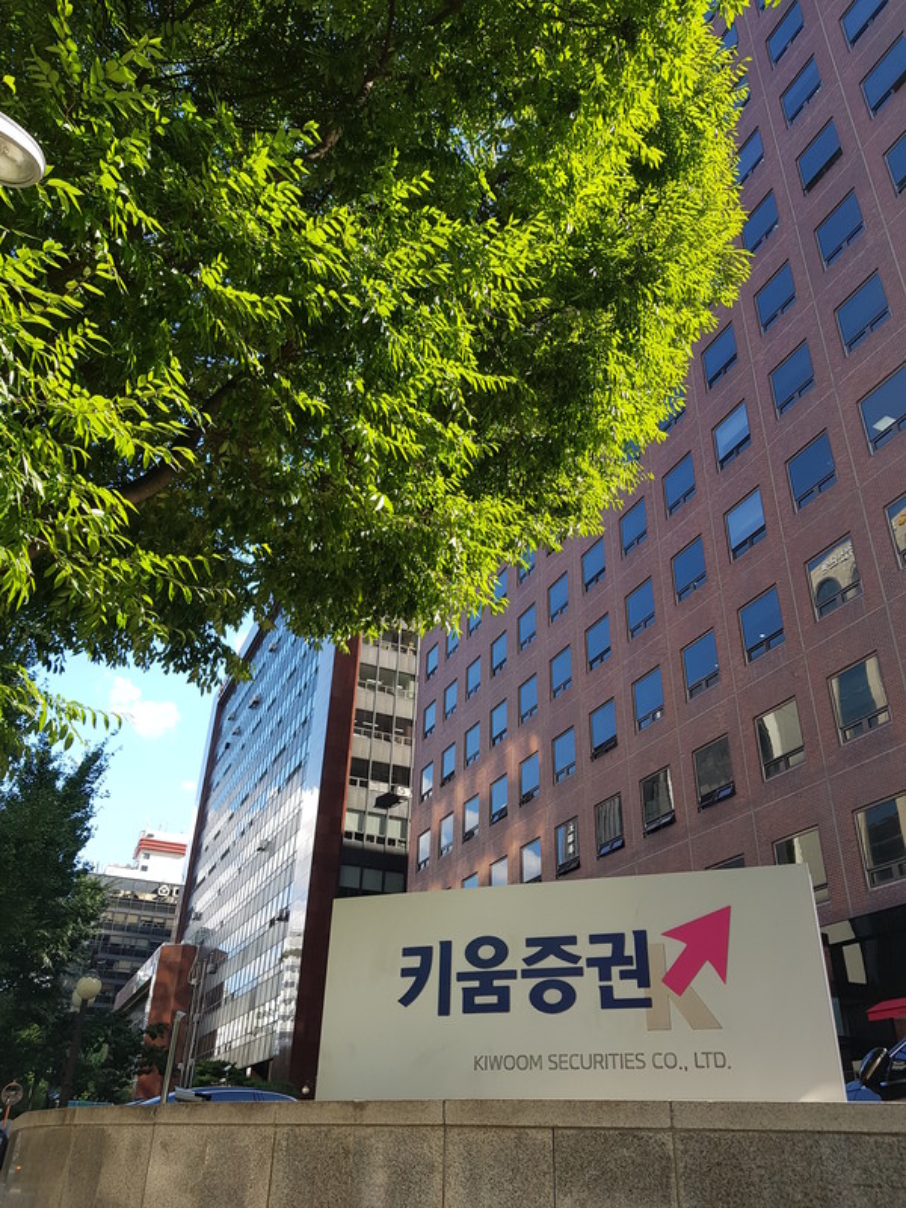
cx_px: 453
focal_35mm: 26
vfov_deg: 67.3
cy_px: 604
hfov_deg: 53.1
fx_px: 907
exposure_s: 1/447
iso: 40
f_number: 1.7
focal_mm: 4.3
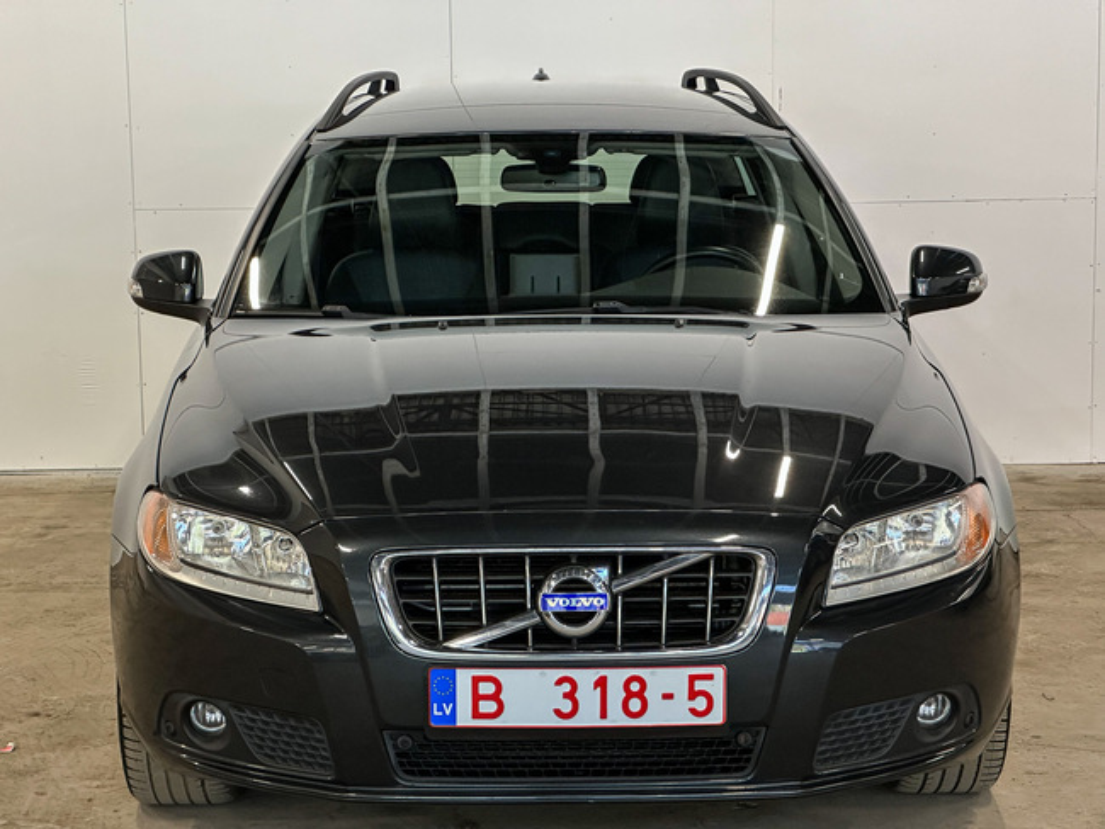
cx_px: 552
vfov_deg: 19.2
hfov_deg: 25.3
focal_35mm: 77
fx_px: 2459
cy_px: 414
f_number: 2.8
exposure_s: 1/50
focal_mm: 9
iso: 125
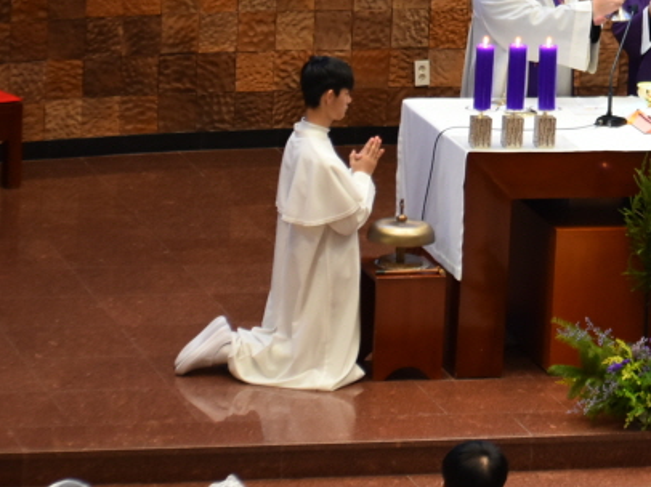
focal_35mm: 249
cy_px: 14
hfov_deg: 7.9
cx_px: 657
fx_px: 4680
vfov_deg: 5.9
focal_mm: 70
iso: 720
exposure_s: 1/60
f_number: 4.5
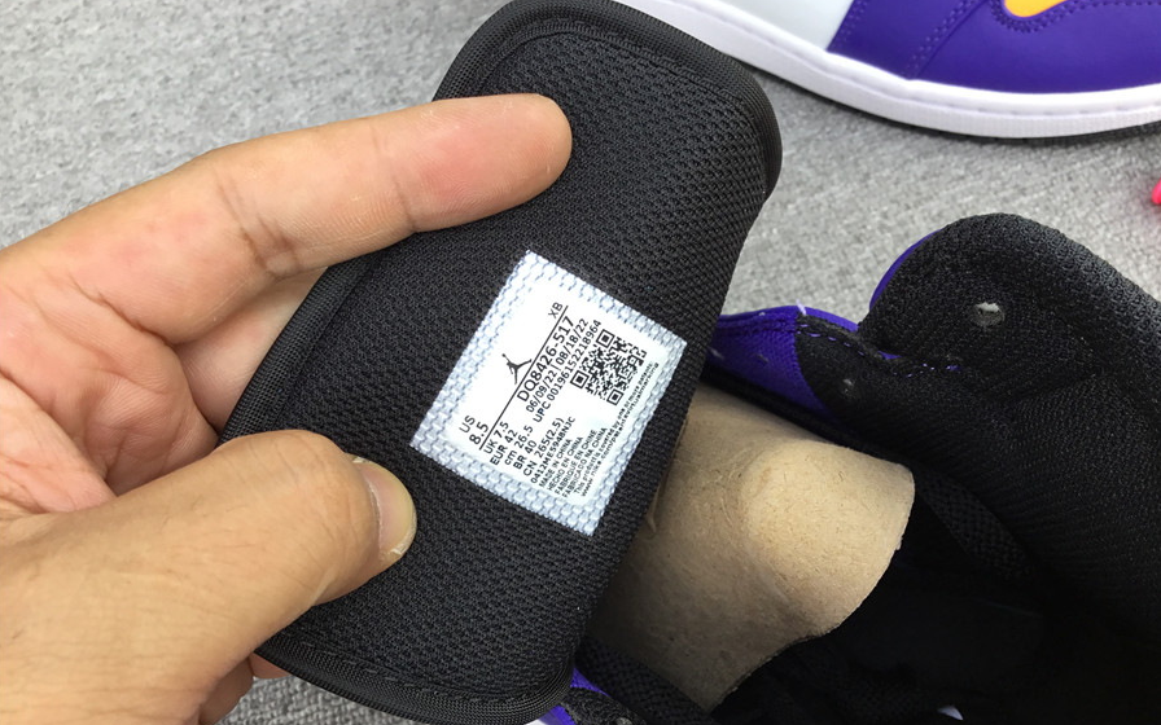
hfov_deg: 58.1
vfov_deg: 38.3
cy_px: 390
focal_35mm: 33
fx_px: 1044
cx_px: 579
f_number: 2.4
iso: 32
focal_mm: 3.3
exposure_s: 1/100
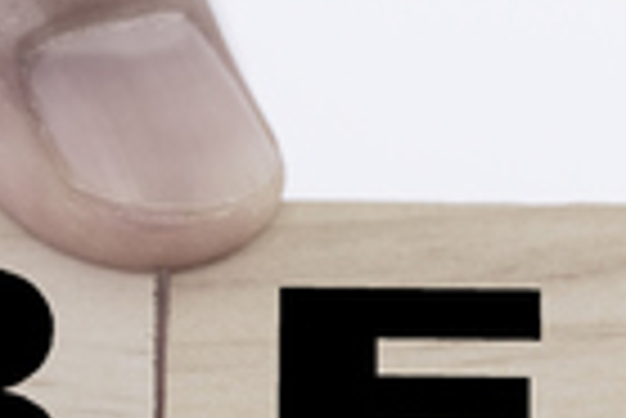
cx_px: 612
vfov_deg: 2.9
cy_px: 119
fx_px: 8146
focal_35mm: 468
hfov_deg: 4.4
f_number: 3.6
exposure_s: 1/60
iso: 100
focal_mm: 60
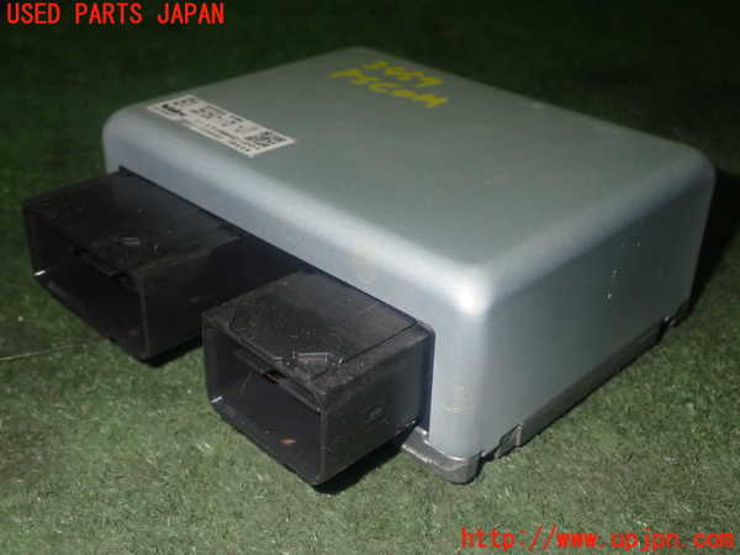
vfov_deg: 32.9
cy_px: 278
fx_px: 941
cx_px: 370
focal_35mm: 44
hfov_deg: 42.9
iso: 500
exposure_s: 1/40
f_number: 9
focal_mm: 7.84
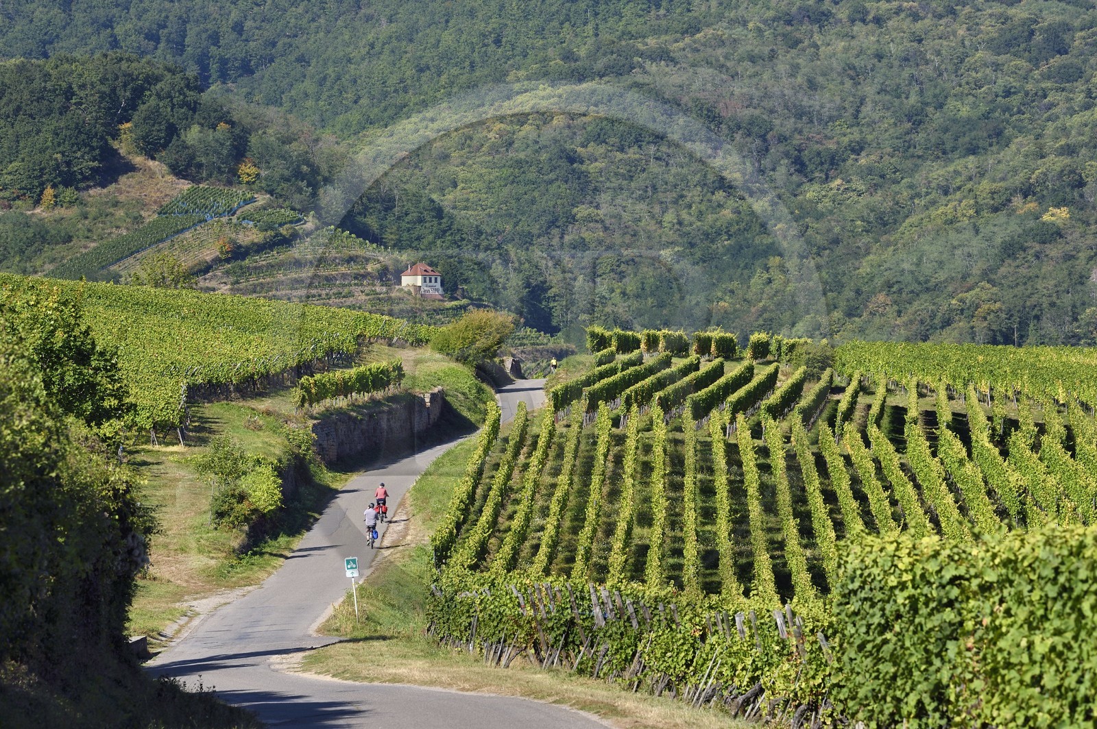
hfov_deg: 10.3
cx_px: 548
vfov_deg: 6.9
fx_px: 6089
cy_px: 364
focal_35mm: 200
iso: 200
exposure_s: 1/250
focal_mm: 200
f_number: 10
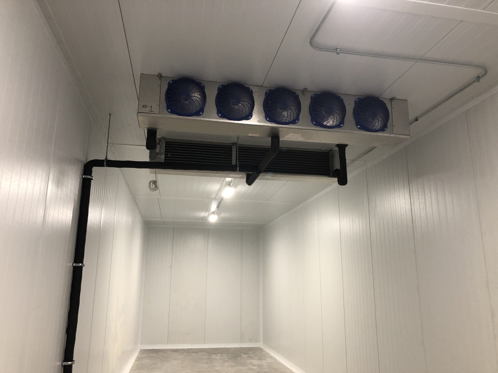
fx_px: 403
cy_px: 186
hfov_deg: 63.4
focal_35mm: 28
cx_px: 249
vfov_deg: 49.7
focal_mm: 3.99
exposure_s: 1/15
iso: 40
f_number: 1.8
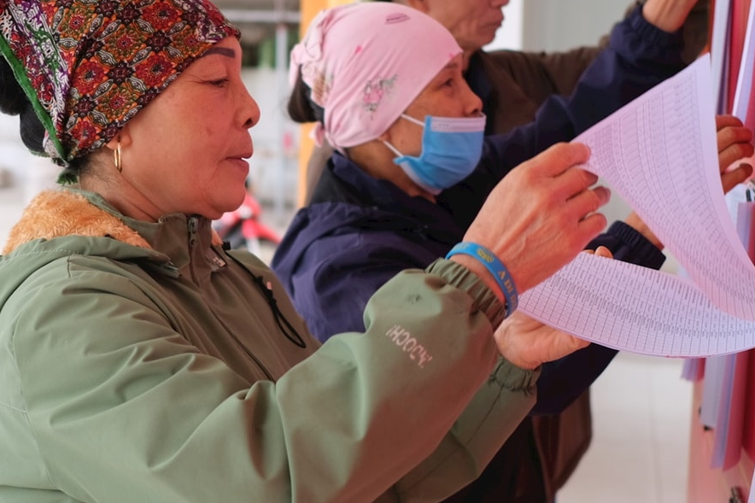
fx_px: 1593
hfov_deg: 26.7
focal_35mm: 76
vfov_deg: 17.9
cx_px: 378
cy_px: 223
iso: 320
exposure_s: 1/80
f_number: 2.2
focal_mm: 23
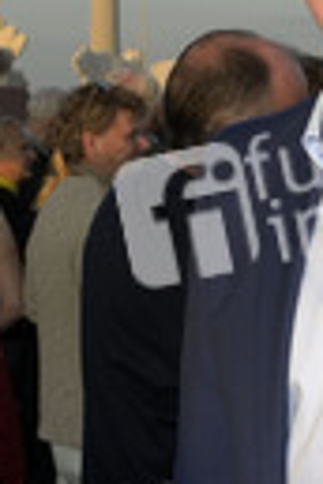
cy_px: 386
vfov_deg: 20.4
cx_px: 417
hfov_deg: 13.3
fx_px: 1332
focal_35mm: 99
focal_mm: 32
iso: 500
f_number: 9
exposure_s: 1/250
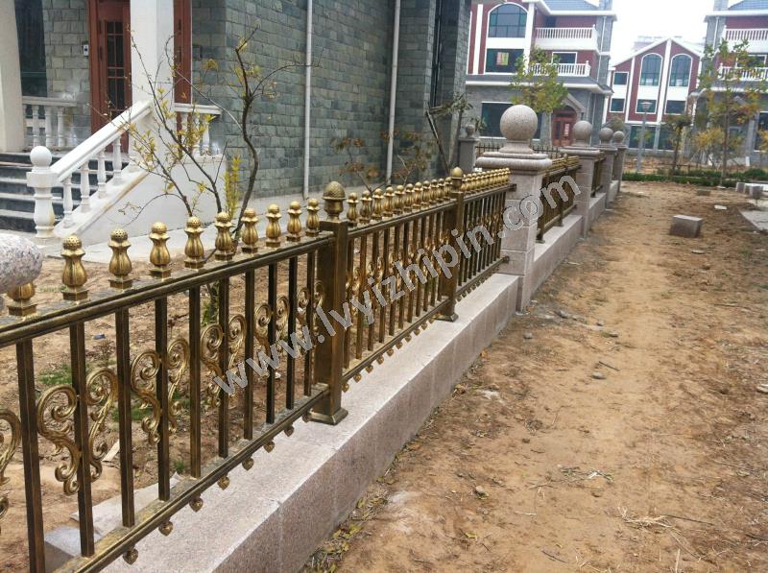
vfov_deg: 40.6
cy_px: 286
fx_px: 775
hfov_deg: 52.7
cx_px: 384
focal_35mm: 35
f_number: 2.8
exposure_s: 1/282
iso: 80
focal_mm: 3.85
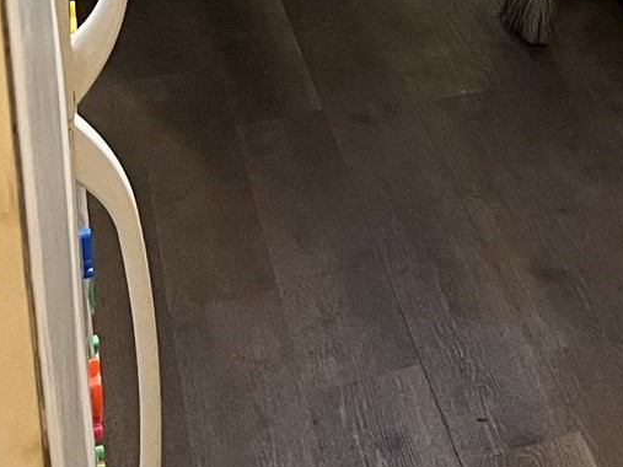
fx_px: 1889
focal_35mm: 105
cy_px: -420
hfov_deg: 16.3
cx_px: 1051
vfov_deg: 12.6
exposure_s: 1/60
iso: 400
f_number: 1.6
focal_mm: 5.1
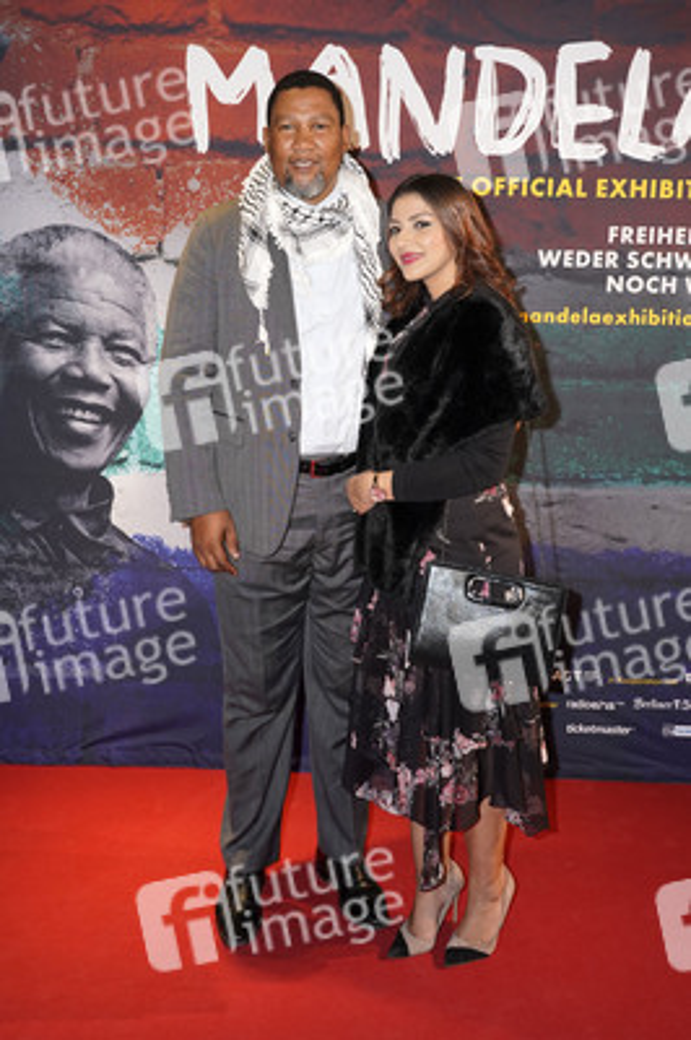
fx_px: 1009
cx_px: 346
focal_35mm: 35
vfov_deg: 54.5
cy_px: 520
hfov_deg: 37.8
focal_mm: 35
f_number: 7.1
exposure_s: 1/125
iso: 1250
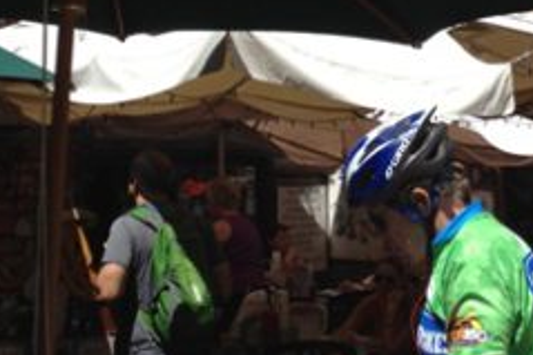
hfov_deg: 17.4
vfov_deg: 11.5
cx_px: 410
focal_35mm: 117
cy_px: -63
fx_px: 1731
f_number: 2.4
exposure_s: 1/2123
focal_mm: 4.28
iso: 64
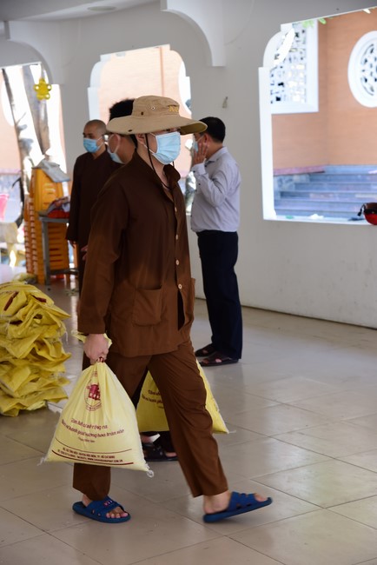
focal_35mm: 70
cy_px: 282
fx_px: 1098
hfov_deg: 19.5
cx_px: 188
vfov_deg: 28.8
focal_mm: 70
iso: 800
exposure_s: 1/125
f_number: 5.6
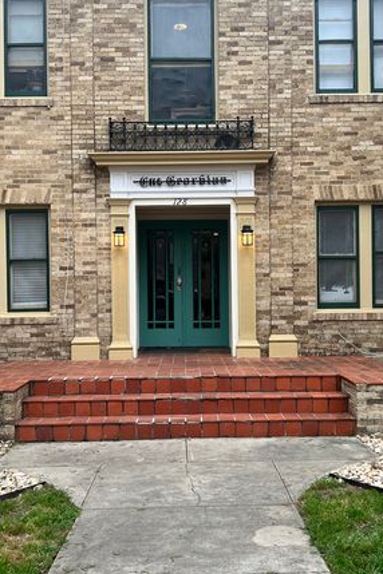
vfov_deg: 46.4
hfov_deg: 31.9
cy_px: 288
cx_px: 187
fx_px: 670
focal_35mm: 42
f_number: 1.5
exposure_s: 1/700
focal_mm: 5.7
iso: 50
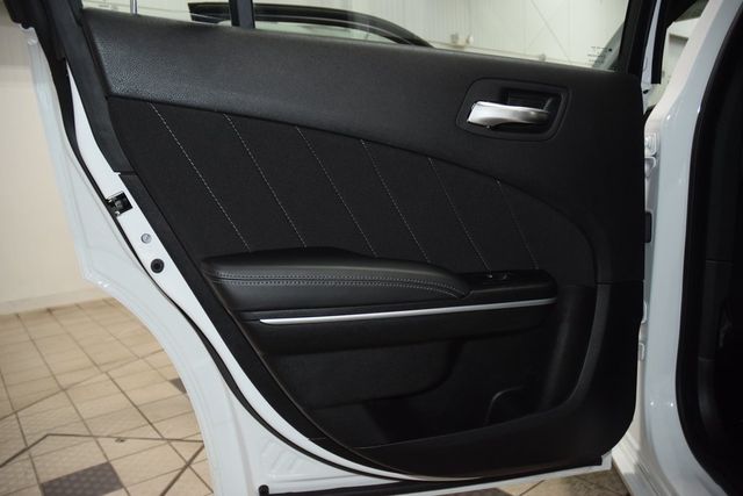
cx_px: 372
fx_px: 557
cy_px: 248
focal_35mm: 27
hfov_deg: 67.4
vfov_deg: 48.0
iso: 1250
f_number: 3.5
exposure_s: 1/125
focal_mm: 18
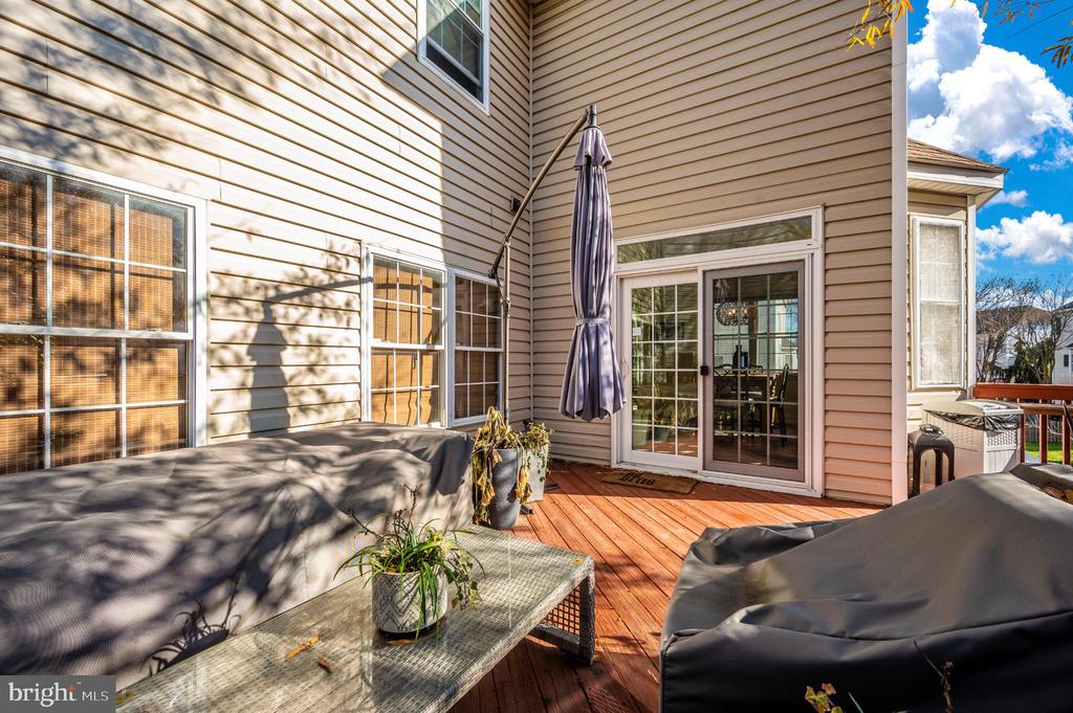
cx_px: 536
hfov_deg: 104.3
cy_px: 356
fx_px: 417
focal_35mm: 14
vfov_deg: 81.1
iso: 50
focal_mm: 14
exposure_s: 1/80
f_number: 8
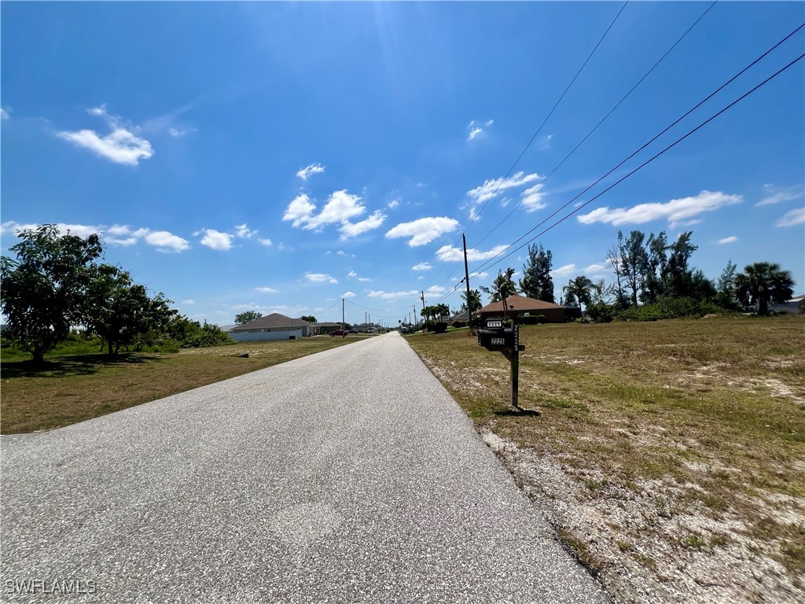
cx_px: 402
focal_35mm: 13
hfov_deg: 106.2
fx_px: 302
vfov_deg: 89.9
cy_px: 302
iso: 40
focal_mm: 1.57
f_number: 1.8
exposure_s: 1/4219
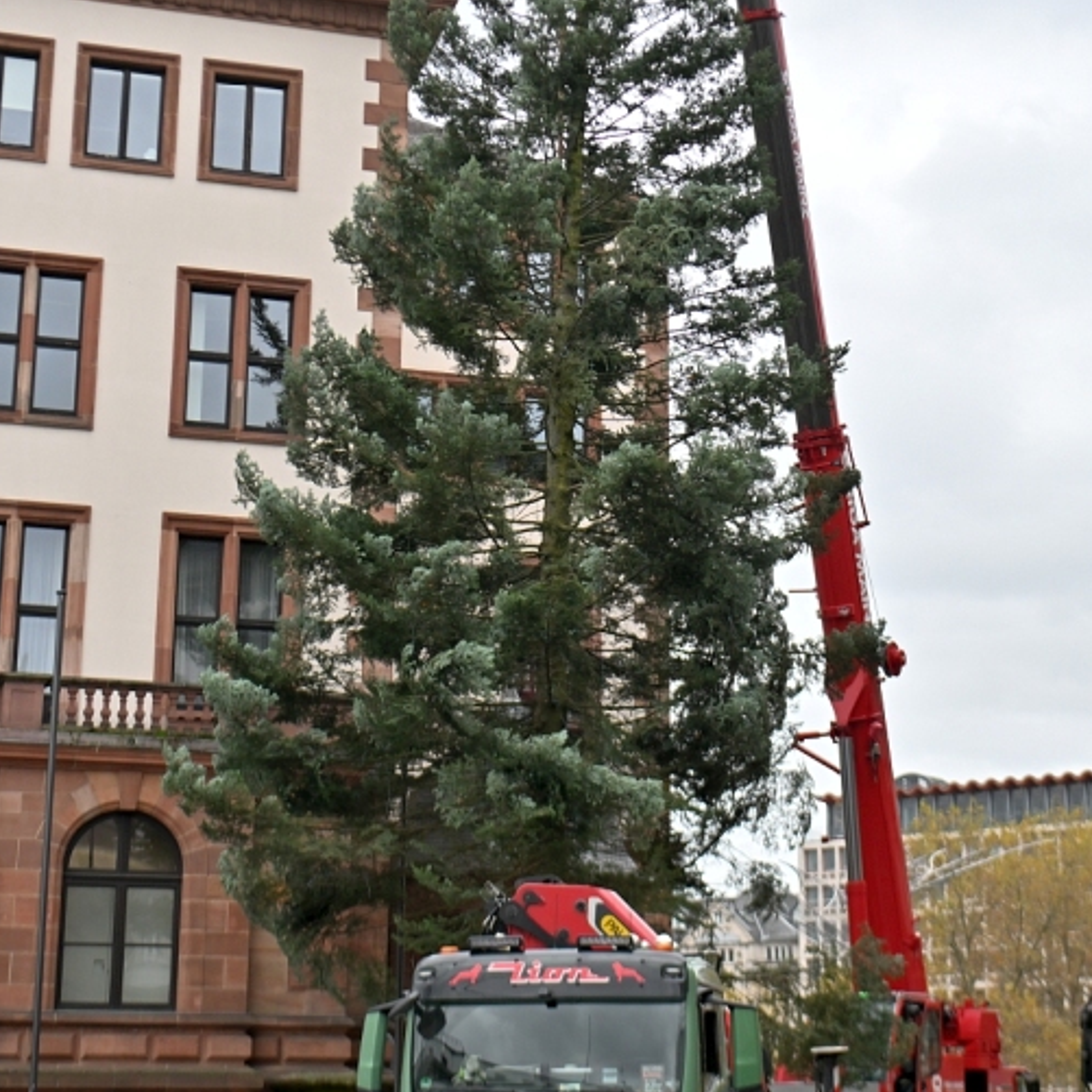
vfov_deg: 25.7
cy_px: 422
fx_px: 2391
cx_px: 643
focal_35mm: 67
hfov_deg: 25.7
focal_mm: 42
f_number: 4.5
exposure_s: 1/500
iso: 200
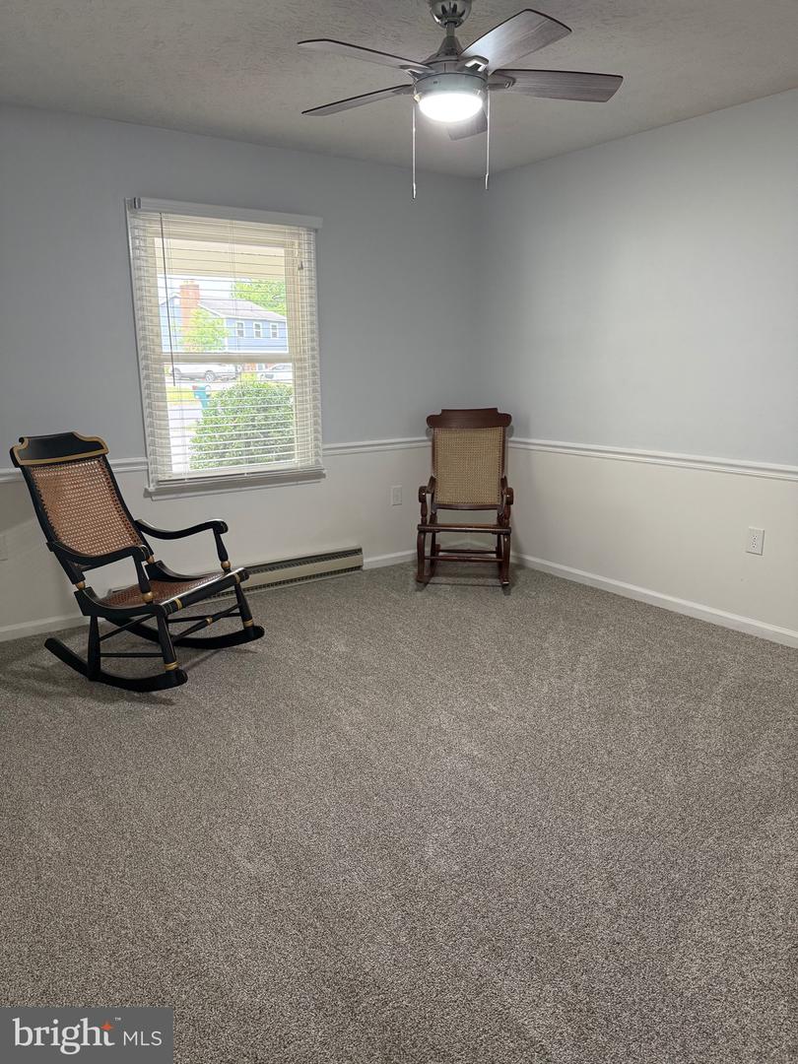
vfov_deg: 71.6
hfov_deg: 56.8
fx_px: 738
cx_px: 399
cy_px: 532
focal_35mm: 24
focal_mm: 6.76
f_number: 1.78
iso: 250
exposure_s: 1/60
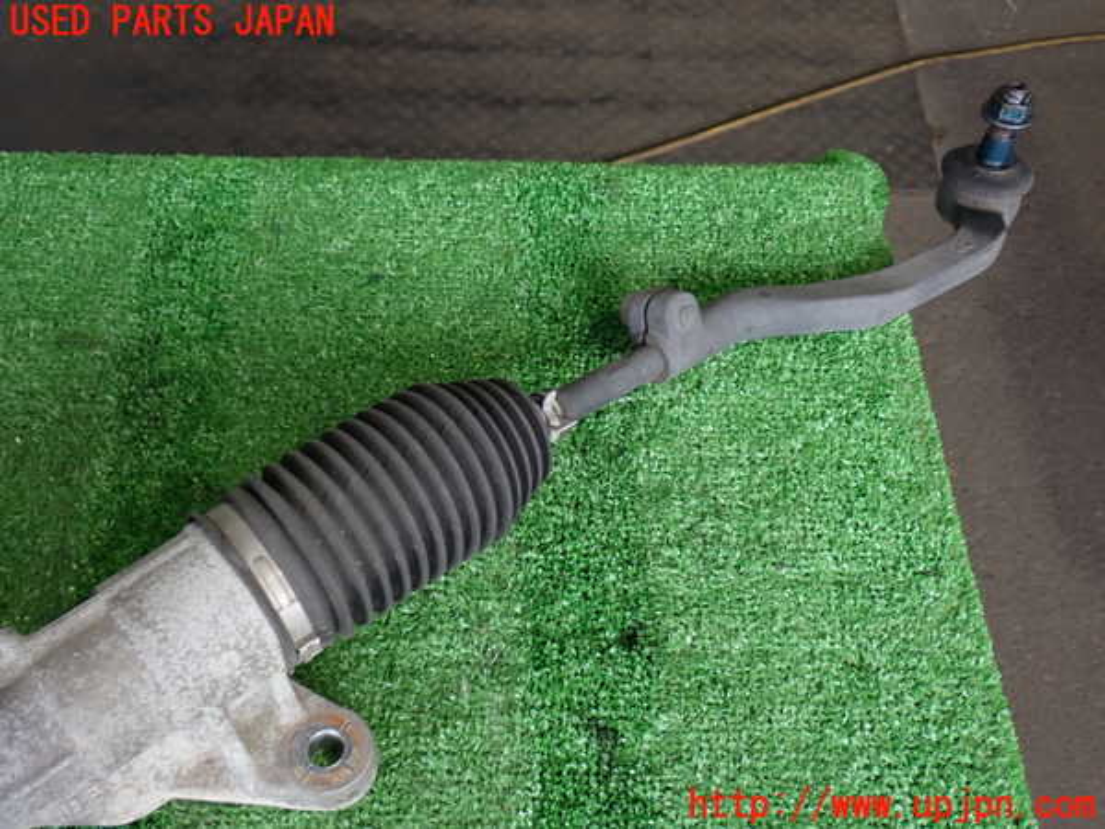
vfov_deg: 37.7
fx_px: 1213
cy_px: 414
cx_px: 552
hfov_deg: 49.0
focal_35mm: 38
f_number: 2.7
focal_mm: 6.83
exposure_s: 1/40
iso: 200
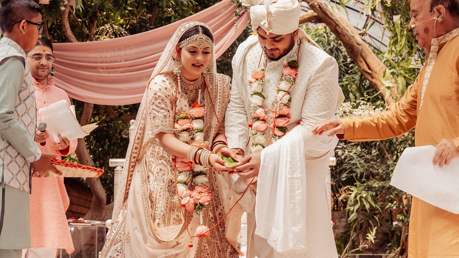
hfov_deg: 29.2
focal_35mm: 72
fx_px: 880
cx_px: 237
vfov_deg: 16.7
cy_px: 123
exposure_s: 1/250
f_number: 3.5
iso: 100
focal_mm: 37.7
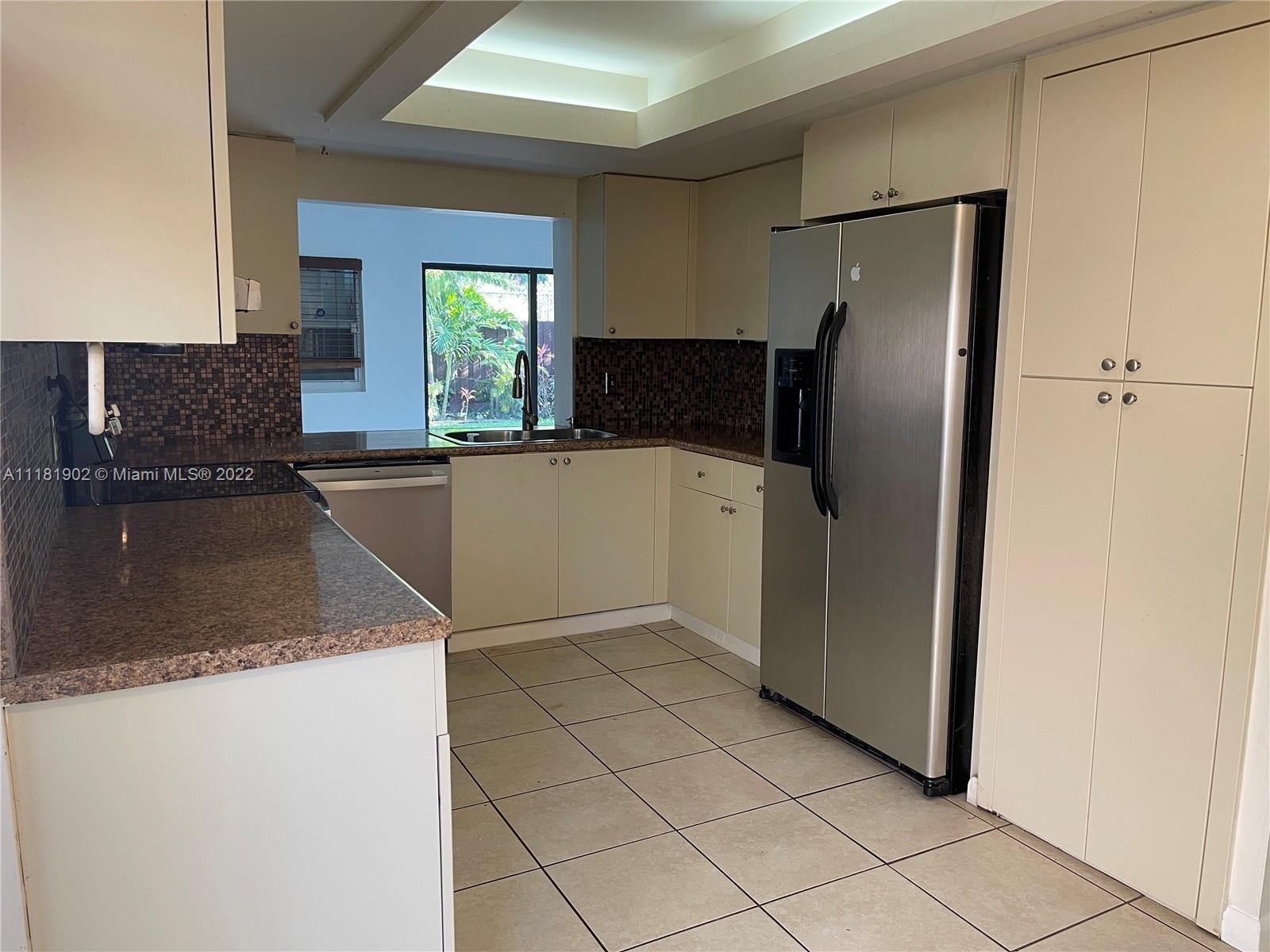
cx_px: 635
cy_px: 476
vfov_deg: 53.1
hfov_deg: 67.3
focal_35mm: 26
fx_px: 954
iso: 80
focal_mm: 5.1
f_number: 1.6
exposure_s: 1/60
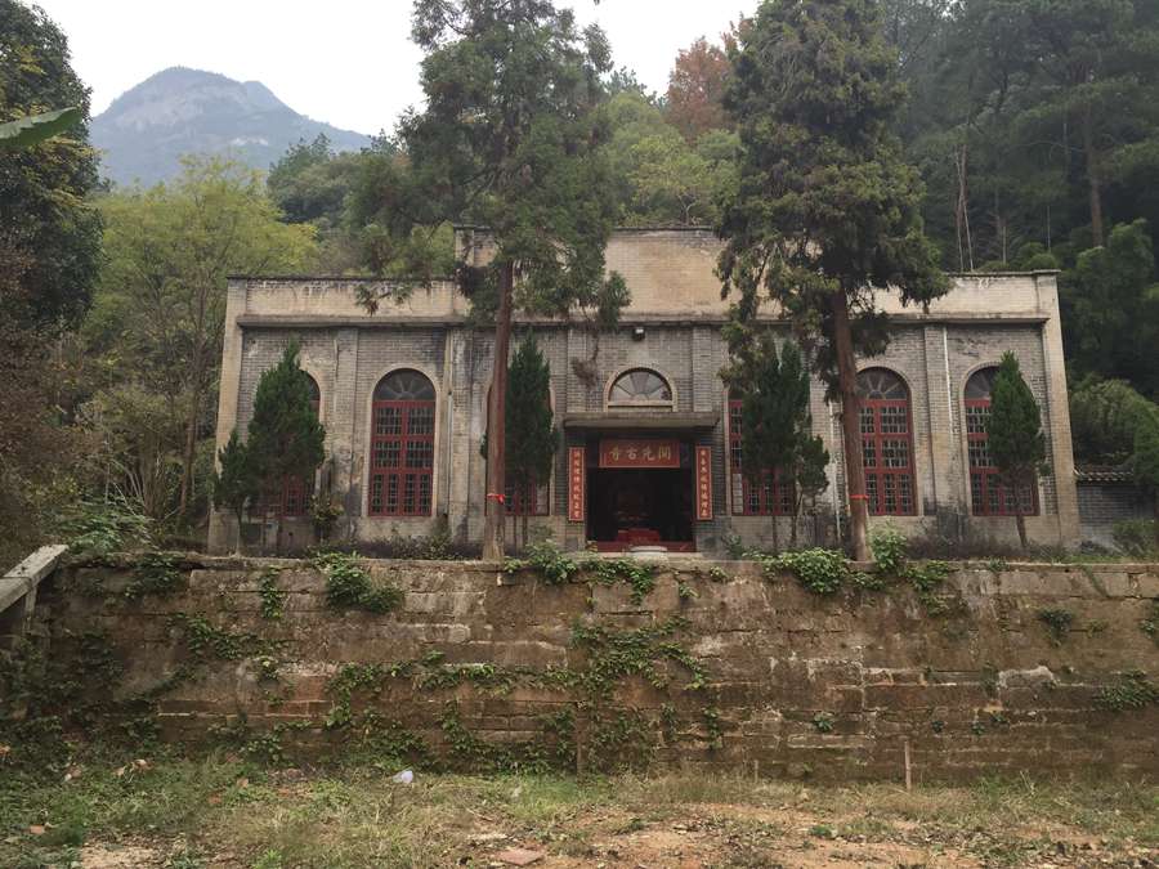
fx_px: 971
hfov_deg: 61.7
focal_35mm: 29
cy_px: 434
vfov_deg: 48.2
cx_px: 580
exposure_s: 1/363
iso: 32
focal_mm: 4.15
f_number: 2.2
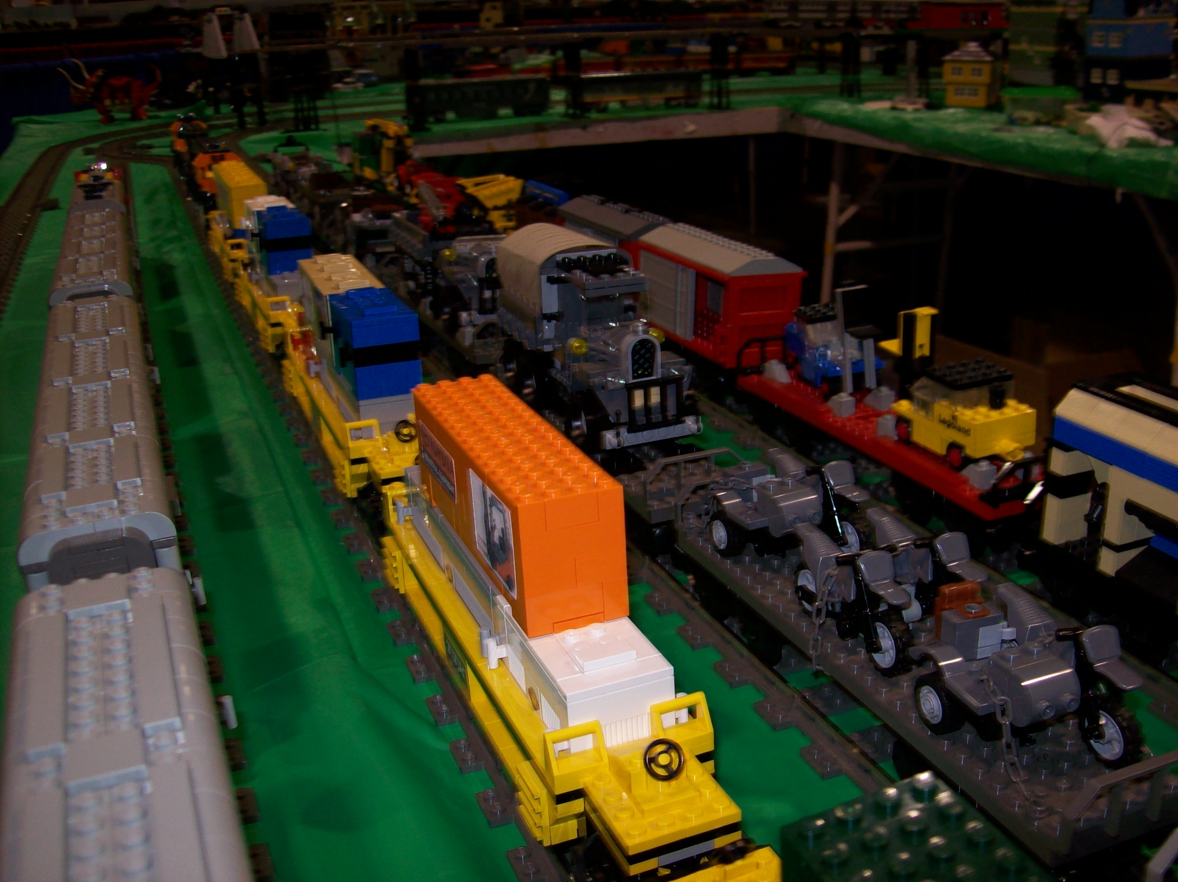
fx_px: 1225
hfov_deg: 51.4
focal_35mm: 36
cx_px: 589
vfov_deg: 39.6
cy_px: 441
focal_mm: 6
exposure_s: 1/64
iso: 80
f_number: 2.7
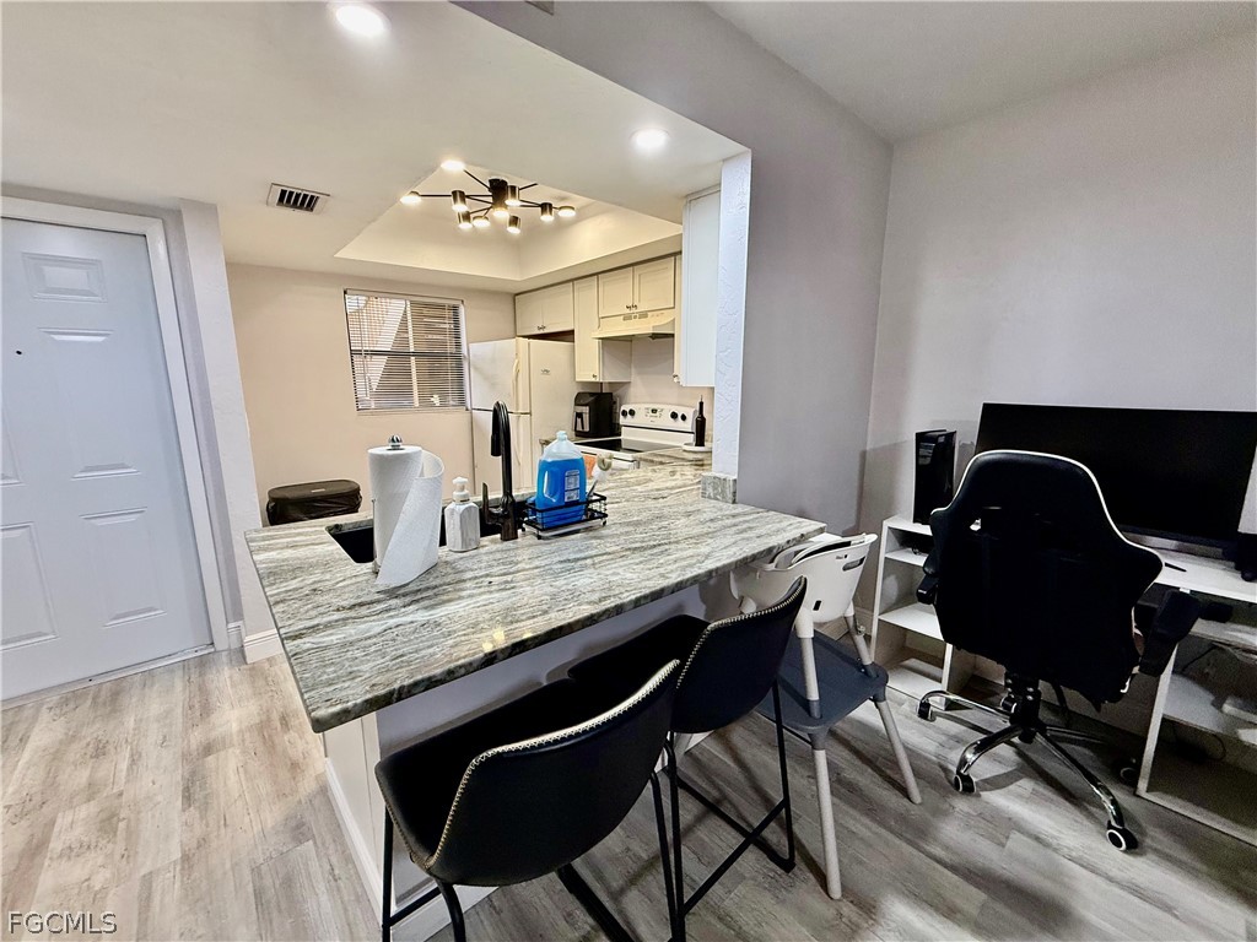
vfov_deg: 85.7
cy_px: 471
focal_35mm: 14
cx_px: 628
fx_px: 508
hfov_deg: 102.1
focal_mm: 2.22
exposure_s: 1/60
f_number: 2.2
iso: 200
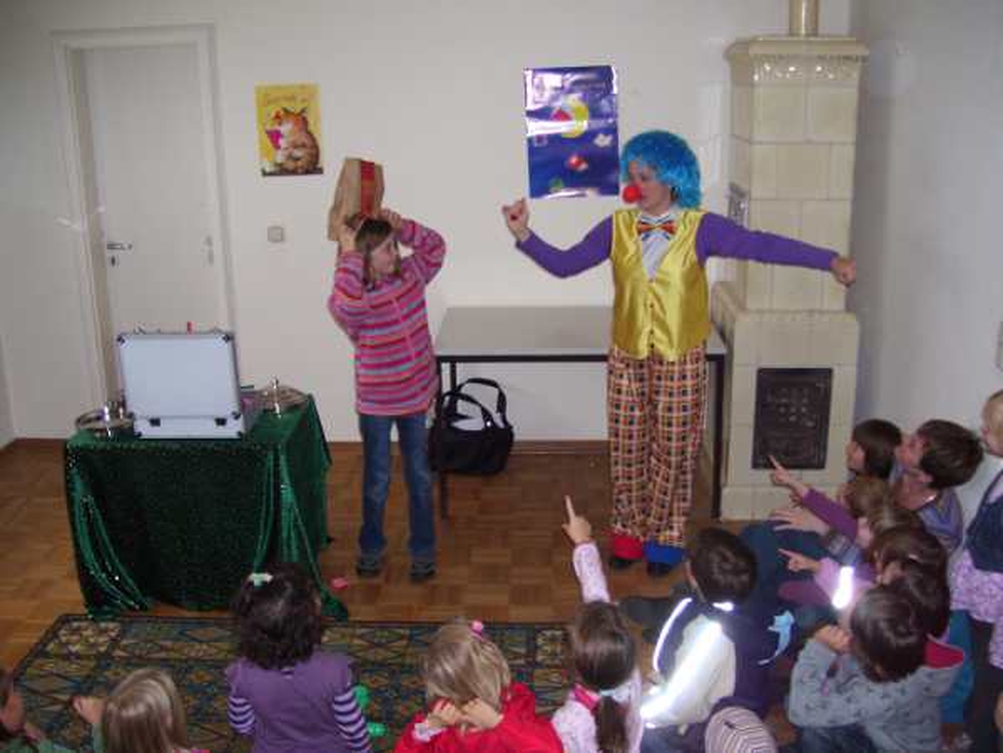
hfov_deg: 50.1
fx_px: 1072
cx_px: 502
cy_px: 376
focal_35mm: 37
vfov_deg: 38.7
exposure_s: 1/60
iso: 125
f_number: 2.7
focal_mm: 6
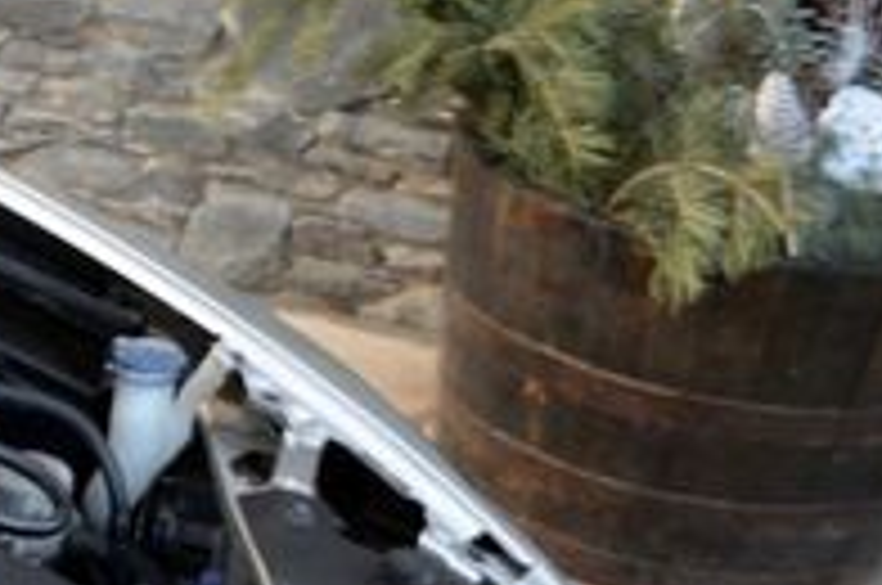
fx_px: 2397
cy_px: 819
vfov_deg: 13.3
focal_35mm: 98
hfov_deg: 18.2
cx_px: -500
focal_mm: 20
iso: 200
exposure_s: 1/160
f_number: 3.8
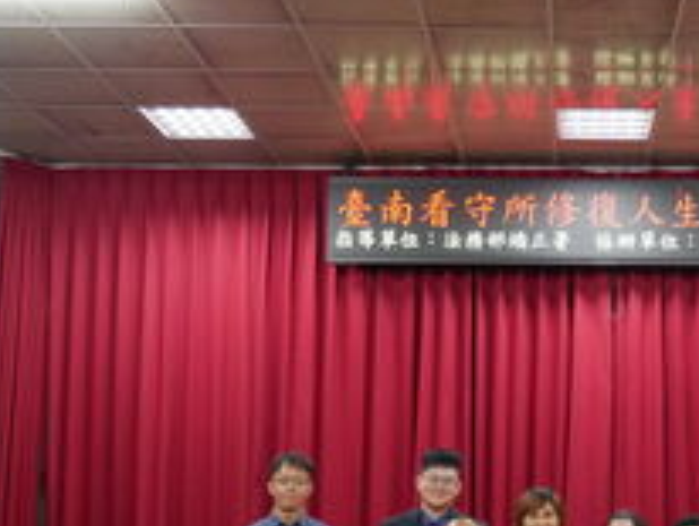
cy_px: 383
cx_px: 580
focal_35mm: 66
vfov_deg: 22.1
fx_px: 1334
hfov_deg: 28.6
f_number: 4
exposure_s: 1/60
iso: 2500
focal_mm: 17
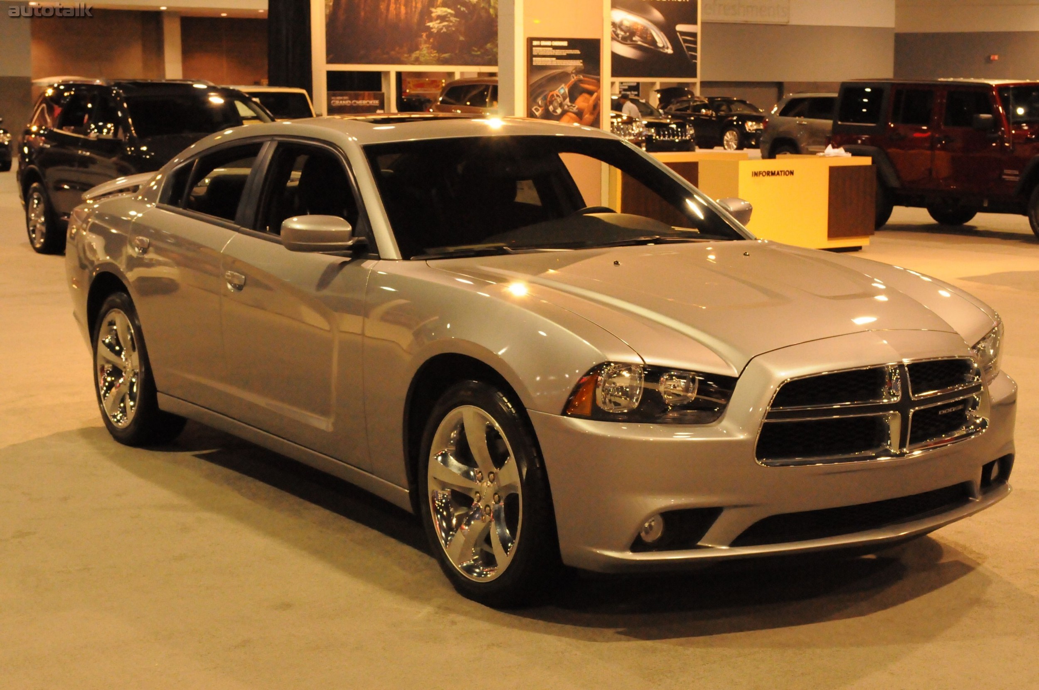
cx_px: 520
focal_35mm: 60
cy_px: 345
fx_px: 1730
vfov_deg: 22.6
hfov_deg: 33.4
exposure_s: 1/50
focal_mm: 40
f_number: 9
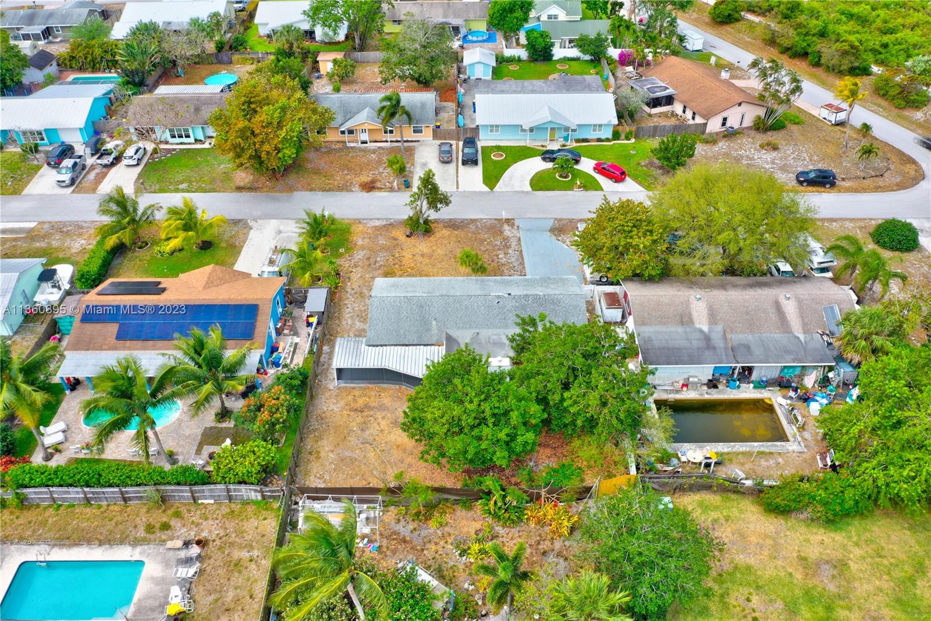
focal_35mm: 28
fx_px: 724
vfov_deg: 46.4
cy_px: 310
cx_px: 466
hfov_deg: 65.5
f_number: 8
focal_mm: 10.3
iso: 100
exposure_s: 1/160
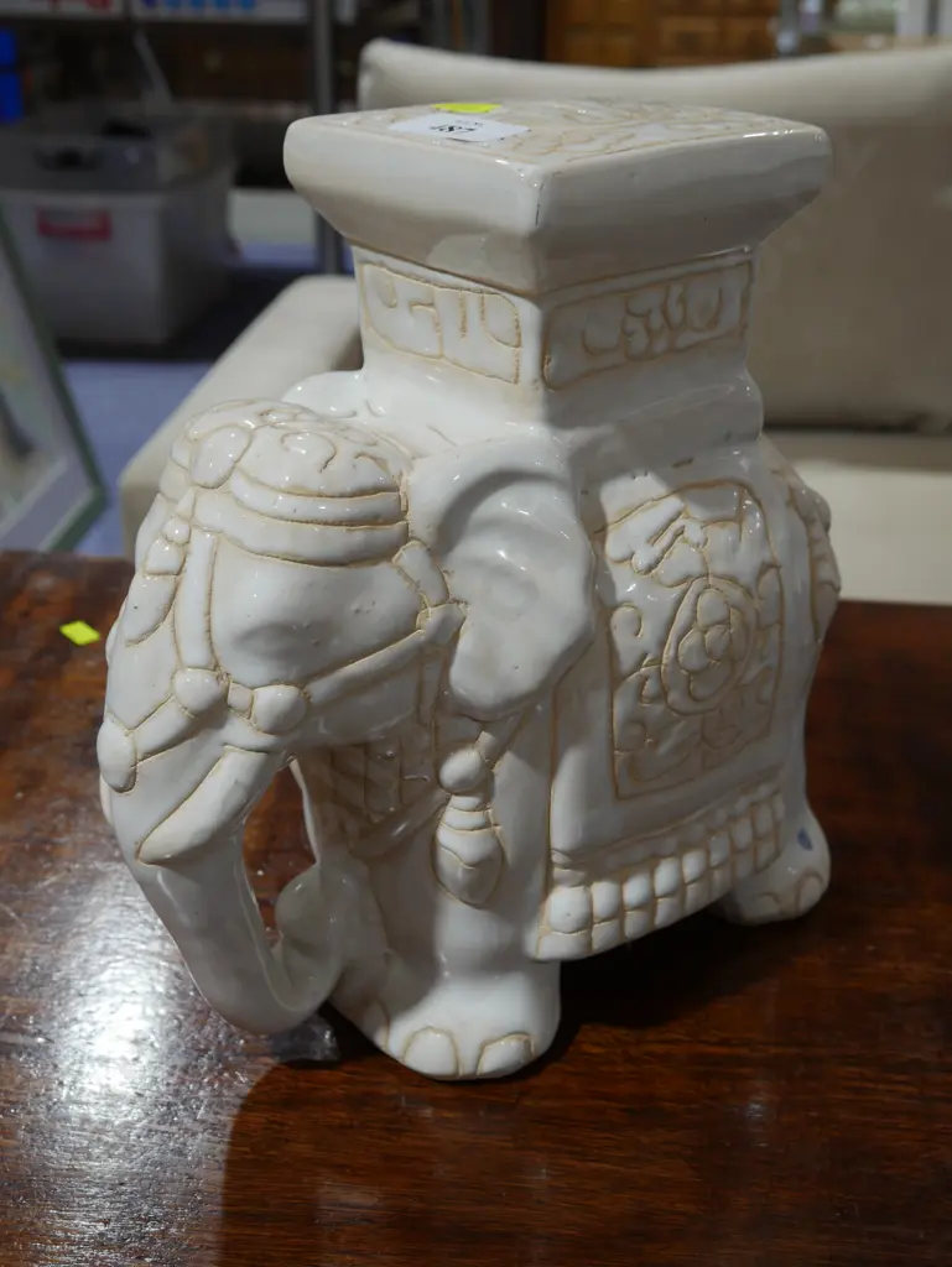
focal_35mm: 40
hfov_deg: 36.0
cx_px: 476
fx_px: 1466
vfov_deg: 46.8
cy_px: 634
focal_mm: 20
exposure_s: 1/60
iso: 320
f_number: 5
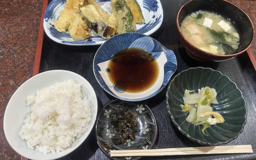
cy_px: 69
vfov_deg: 47.5
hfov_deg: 70.4
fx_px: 181
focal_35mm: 26
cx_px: 130
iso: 400
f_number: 1.78
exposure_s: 1/60
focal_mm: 6.86
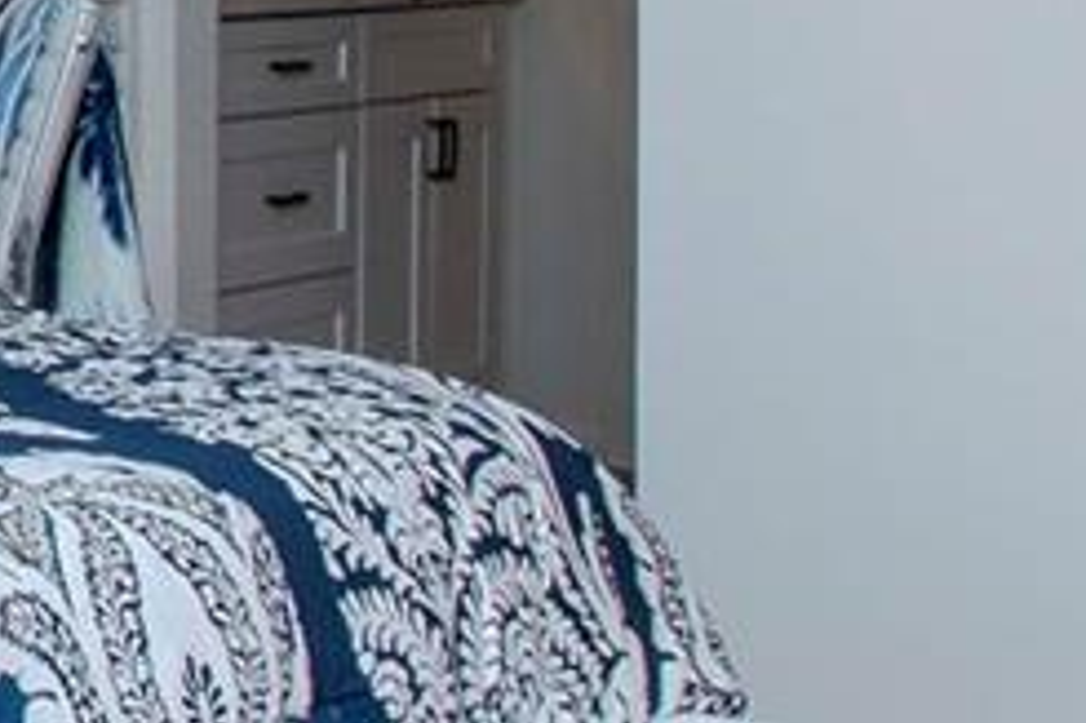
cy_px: -173
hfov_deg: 15.5
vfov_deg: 13.5
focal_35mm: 98
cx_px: -1232
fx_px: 2954
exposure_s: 1/200
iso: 500
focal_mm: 10
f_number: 9
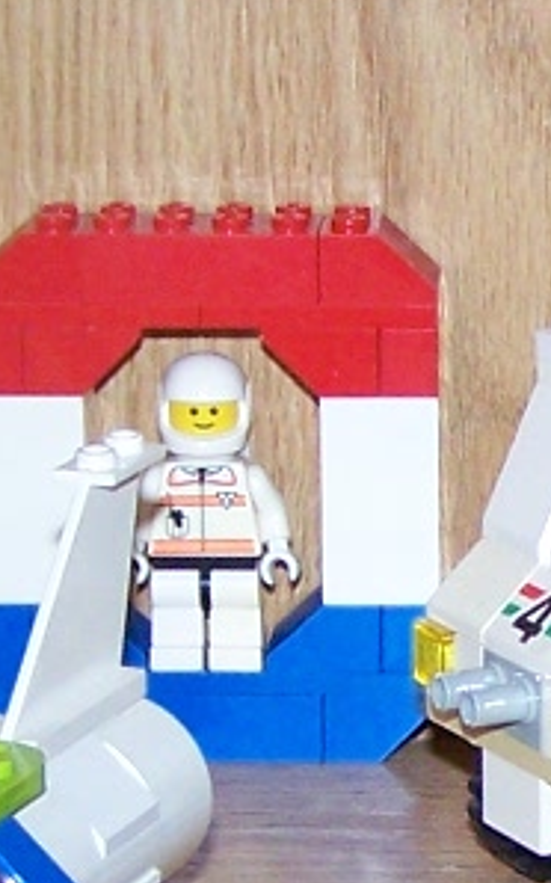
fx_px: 4858
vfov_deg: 10.4
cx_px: 788
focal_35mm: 202
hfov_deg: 6.4
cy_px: 628
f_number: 2.8
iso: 160
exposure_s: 1/60
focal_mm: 6.3
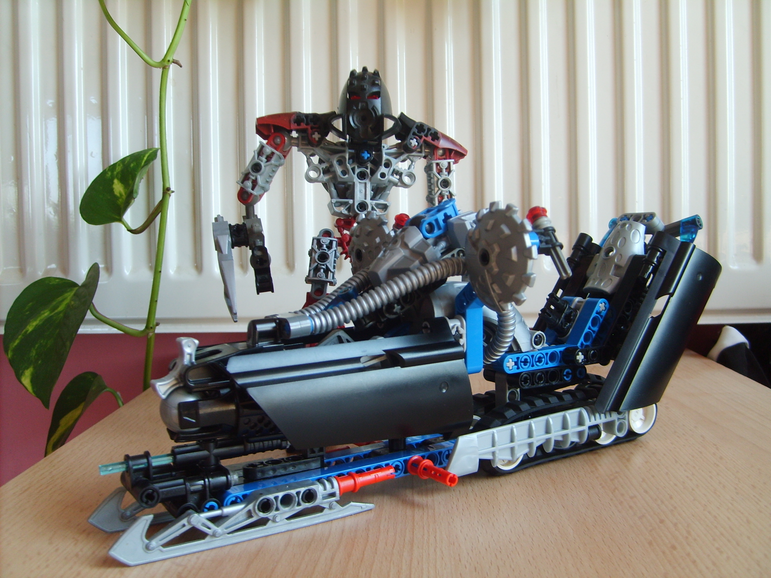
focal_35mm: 35
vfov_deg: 40.7
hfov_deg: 52.6
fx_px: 780
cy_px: 289
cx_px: 386
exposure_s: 1/45
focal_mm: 5.8
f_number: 2.8
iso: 50
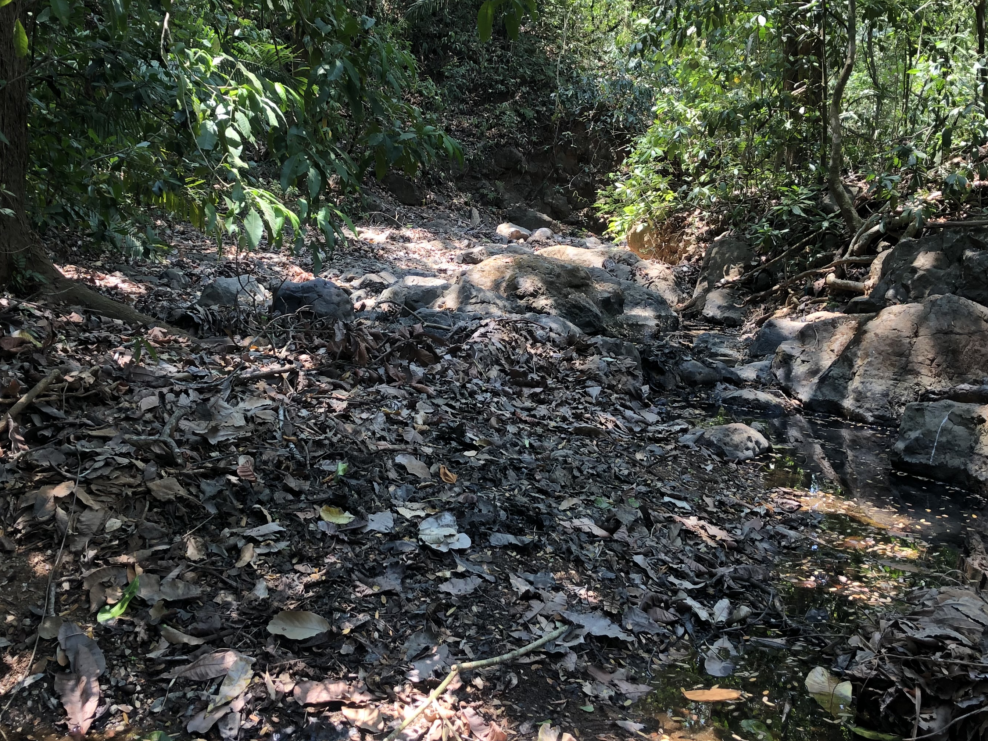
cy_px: 318
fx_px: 1199
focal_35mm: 42
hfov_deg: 44.8
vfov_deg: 34.3
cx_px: 455
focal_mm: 4
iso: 50
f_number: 1.8
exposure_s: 1/120
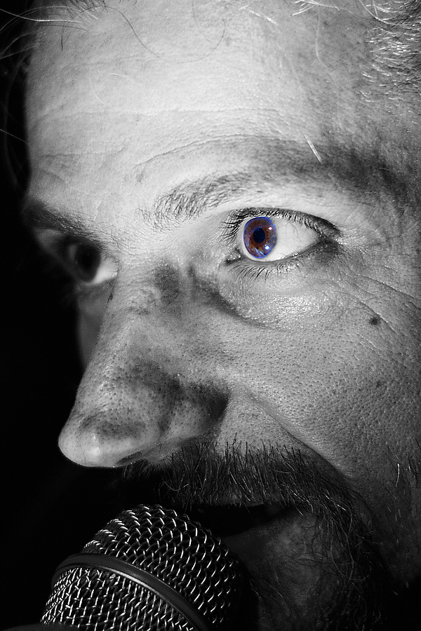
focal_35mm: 75
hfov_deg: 18.2
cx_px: 210
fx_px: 1316
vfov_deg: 27.0
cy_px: 316
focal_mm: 50
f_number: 1.7
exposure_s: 1/250
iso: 200
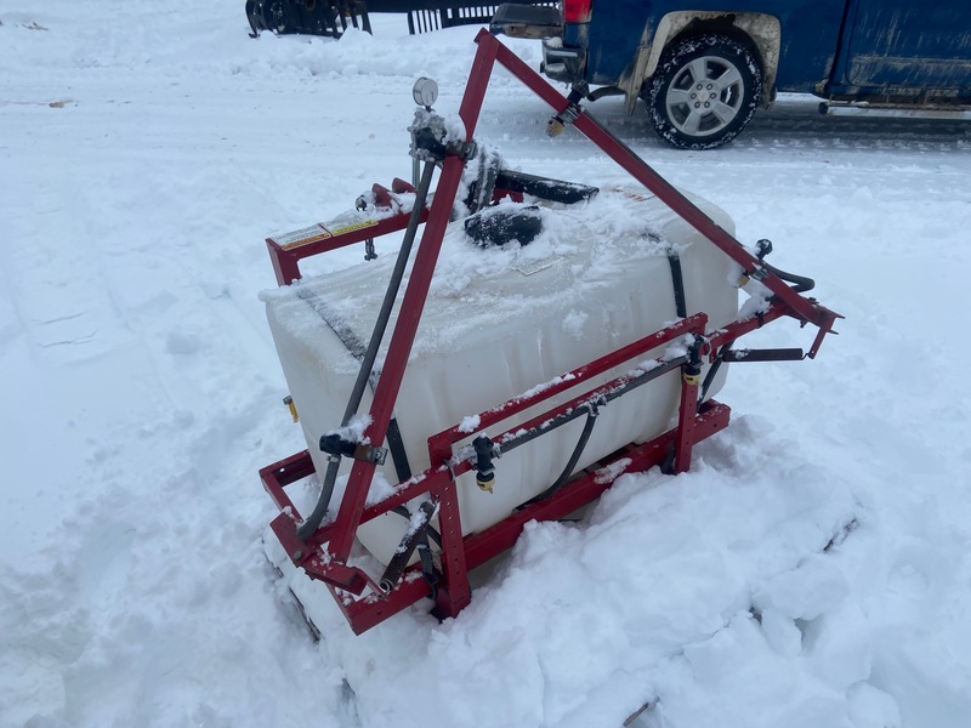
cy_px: 364
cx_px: 486
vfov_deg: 53.1
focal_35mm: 26
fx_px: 729
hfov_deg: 67.3
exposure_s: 1/1961
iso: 32
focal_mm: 4.25
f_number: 1.8
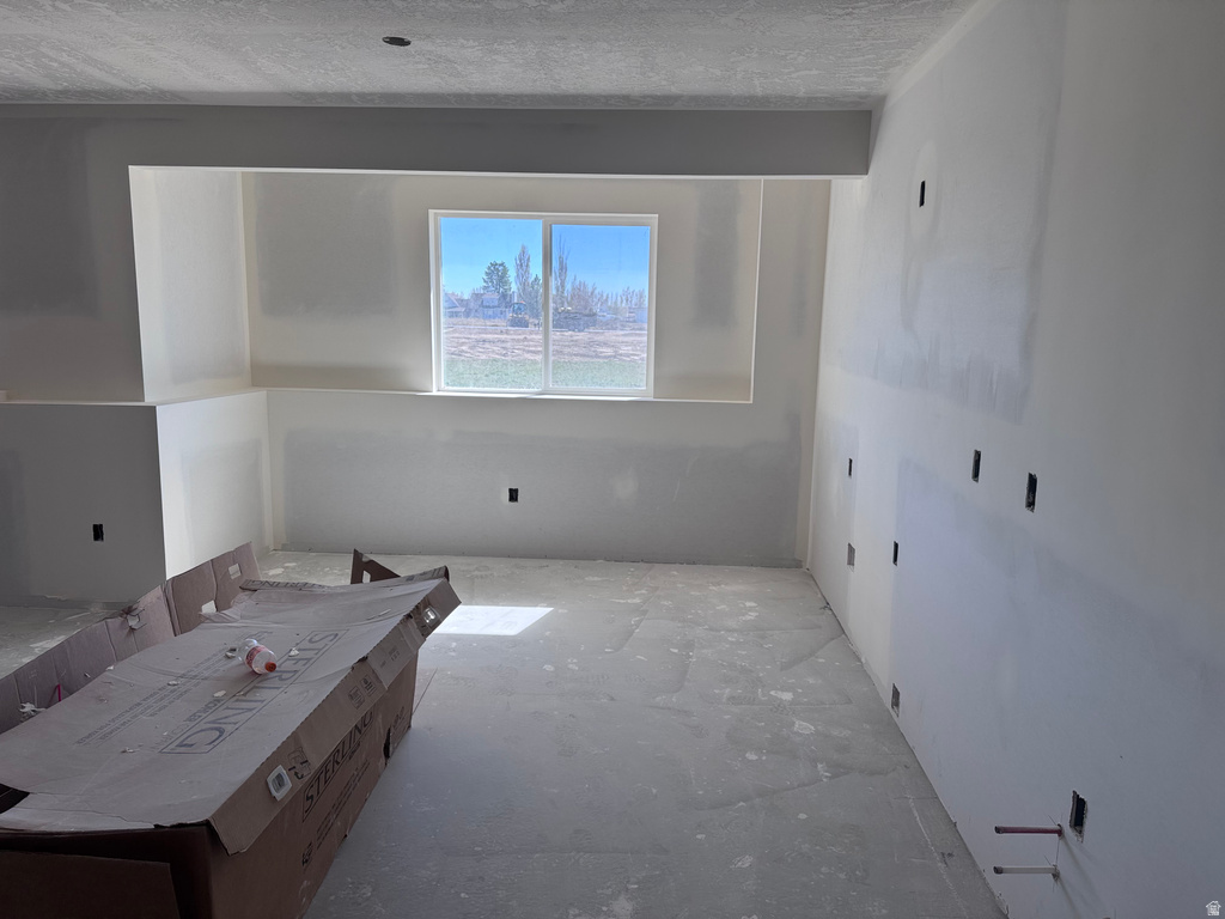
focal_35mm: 24
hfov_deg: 71.6
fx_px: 849
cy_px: 460
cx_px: 612
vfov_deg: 56.8
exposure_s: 1/439
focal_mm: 6.76
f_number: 1.78
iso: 80
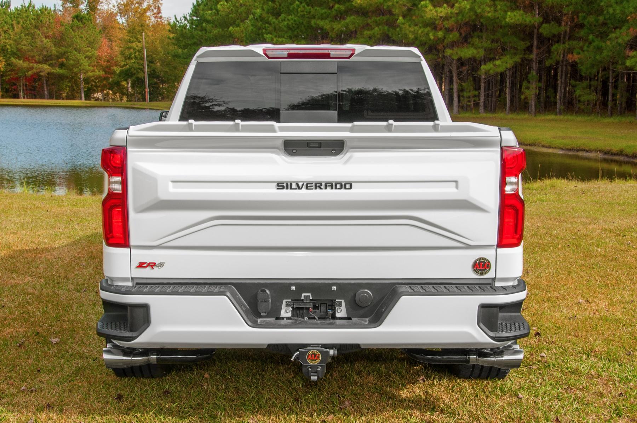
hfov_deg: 49.6
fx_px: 689
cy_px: 212
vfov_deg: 34.1
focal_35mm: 39
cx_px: 318
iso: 320
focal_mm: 26
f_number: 8
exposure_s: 1/250
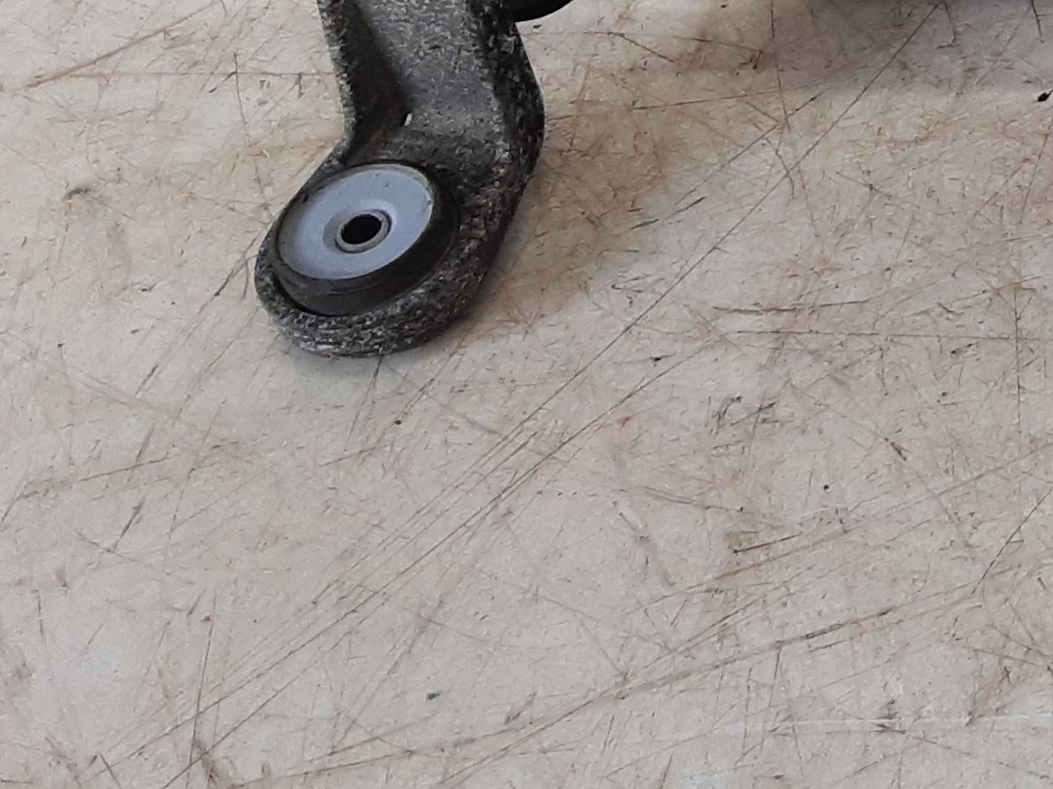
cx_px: 1492
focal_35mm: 77
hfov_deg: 21.9
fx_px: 2342
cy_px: -125
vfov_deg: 18.3
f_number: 1.9
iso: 64
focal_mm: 2.91
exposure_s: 1/100
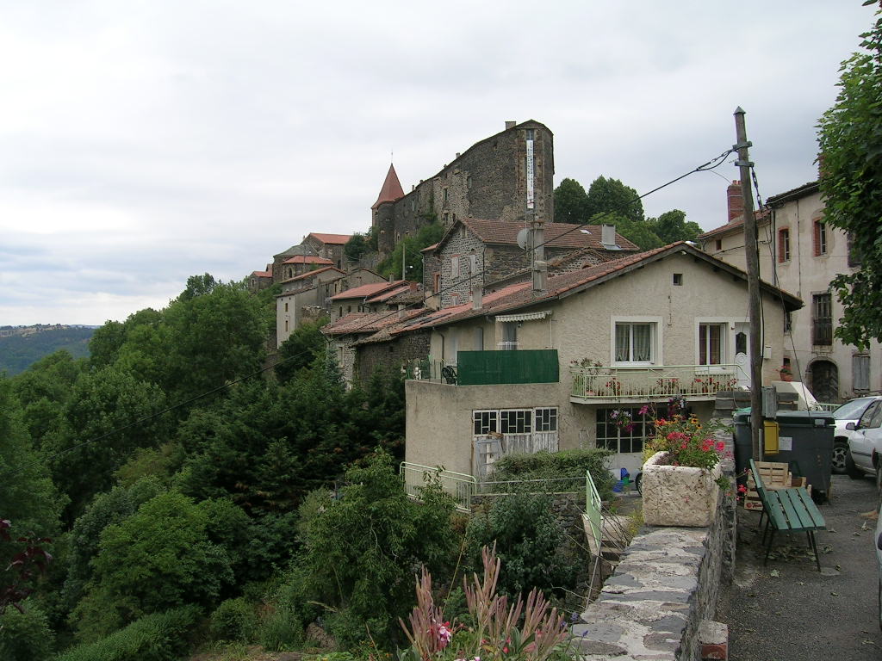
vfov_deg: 40.7
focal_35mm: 35
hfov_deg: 52.6
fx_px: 892
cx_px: 441
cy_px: 330
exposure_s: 1/291
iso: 50
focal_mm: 5.4
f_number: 4.8
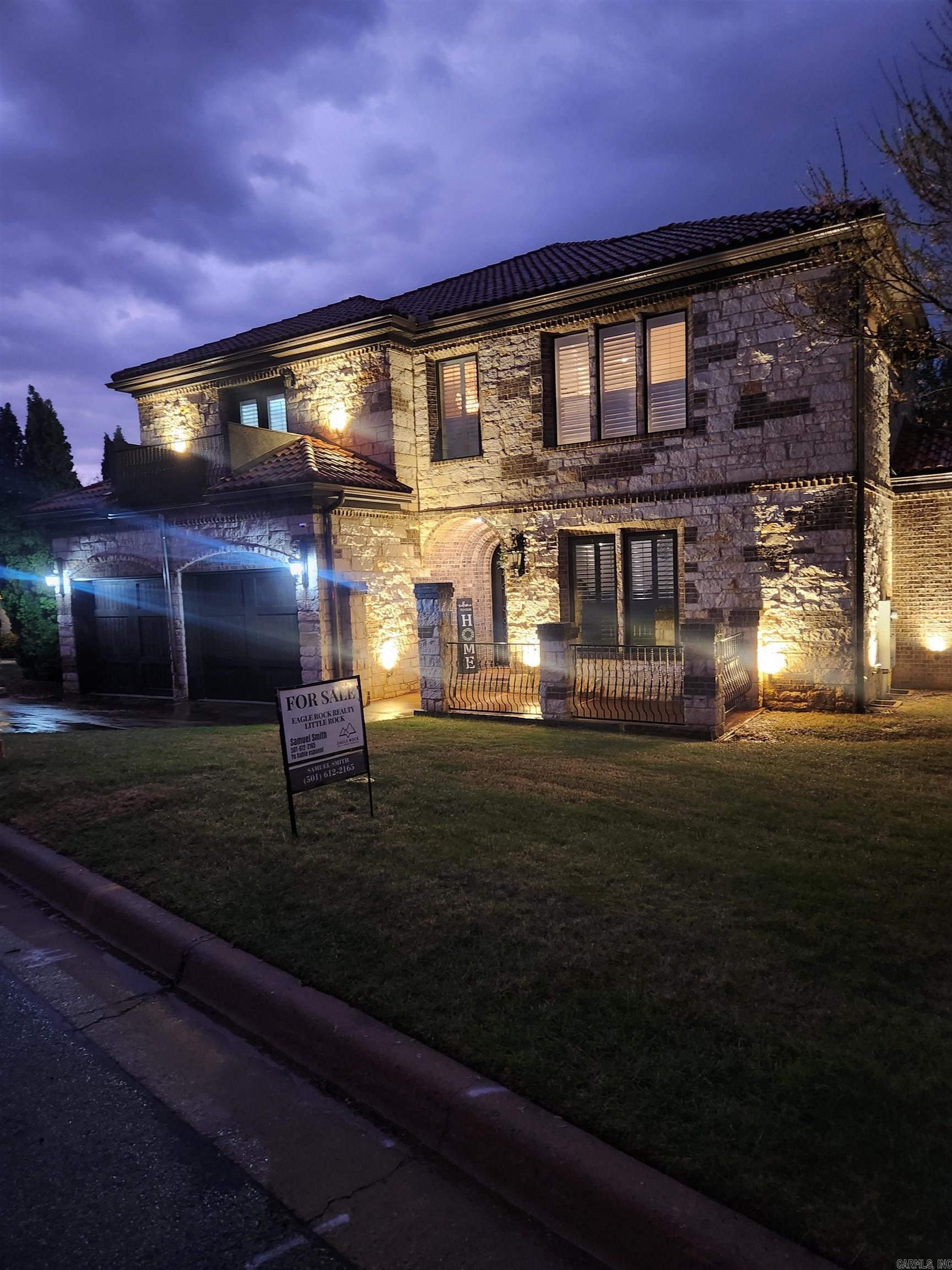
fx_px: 843
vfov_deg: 73.9
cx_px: 476
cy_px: 635
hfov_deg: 58.9
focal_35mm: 23
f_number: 1.8
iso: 500
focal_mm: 5.4
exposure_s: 1/24
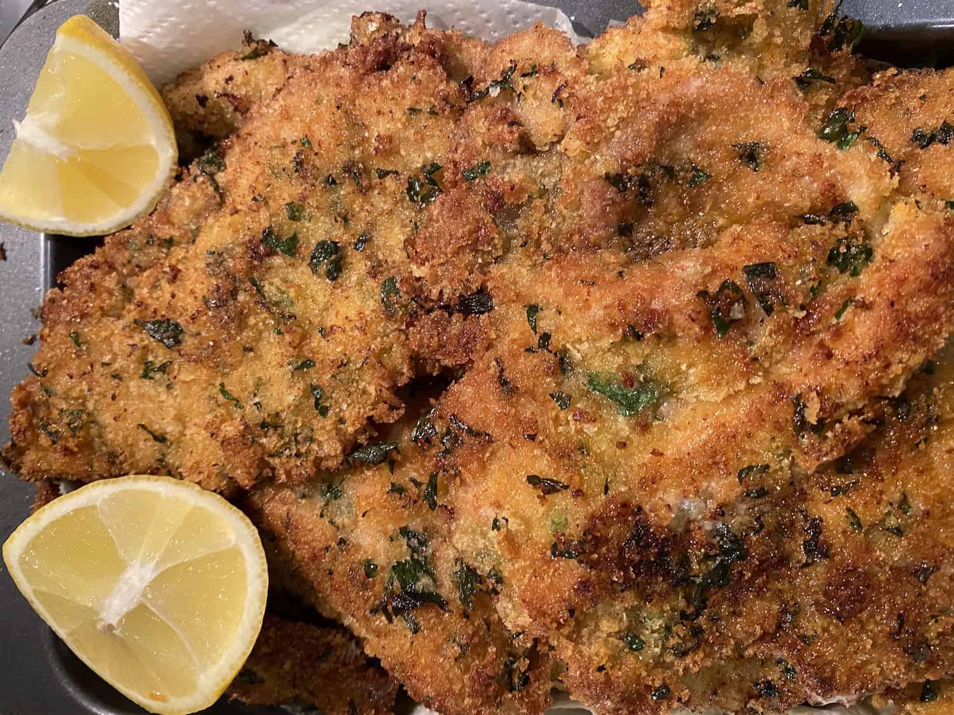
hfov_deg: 67.3
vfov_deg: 53.1
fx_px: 717
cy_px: 358
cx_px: 477
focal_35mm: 26
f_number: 1.8
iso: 320
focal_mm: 4.2
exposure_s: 1/50
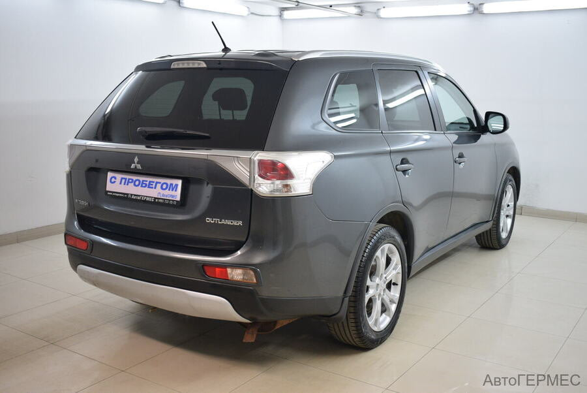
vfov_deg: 35.6
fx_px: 612
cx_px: 294
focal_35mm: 38
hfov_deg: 51.2
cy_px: 196
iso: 1000
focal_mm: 25
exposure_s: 1/100
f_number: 4
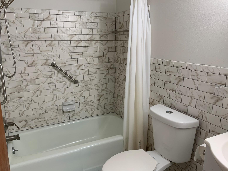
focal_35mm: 30
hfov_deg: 60.0
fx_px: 198
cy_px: 86
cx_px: 110
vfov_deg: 46.8
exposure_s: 1/60
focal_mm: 3
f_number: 1.8
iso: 40
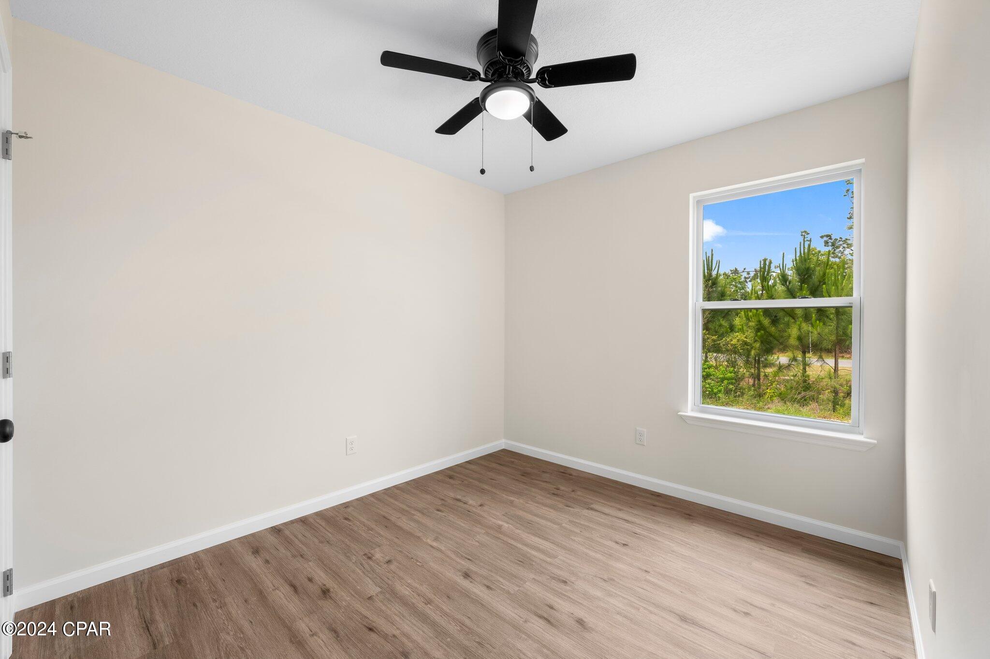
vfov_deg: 77.3
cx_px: 495
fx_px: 412
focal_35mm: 15
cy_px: 330
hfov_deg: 100.4
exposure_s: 1/50
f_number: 9
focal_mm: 15
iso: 500
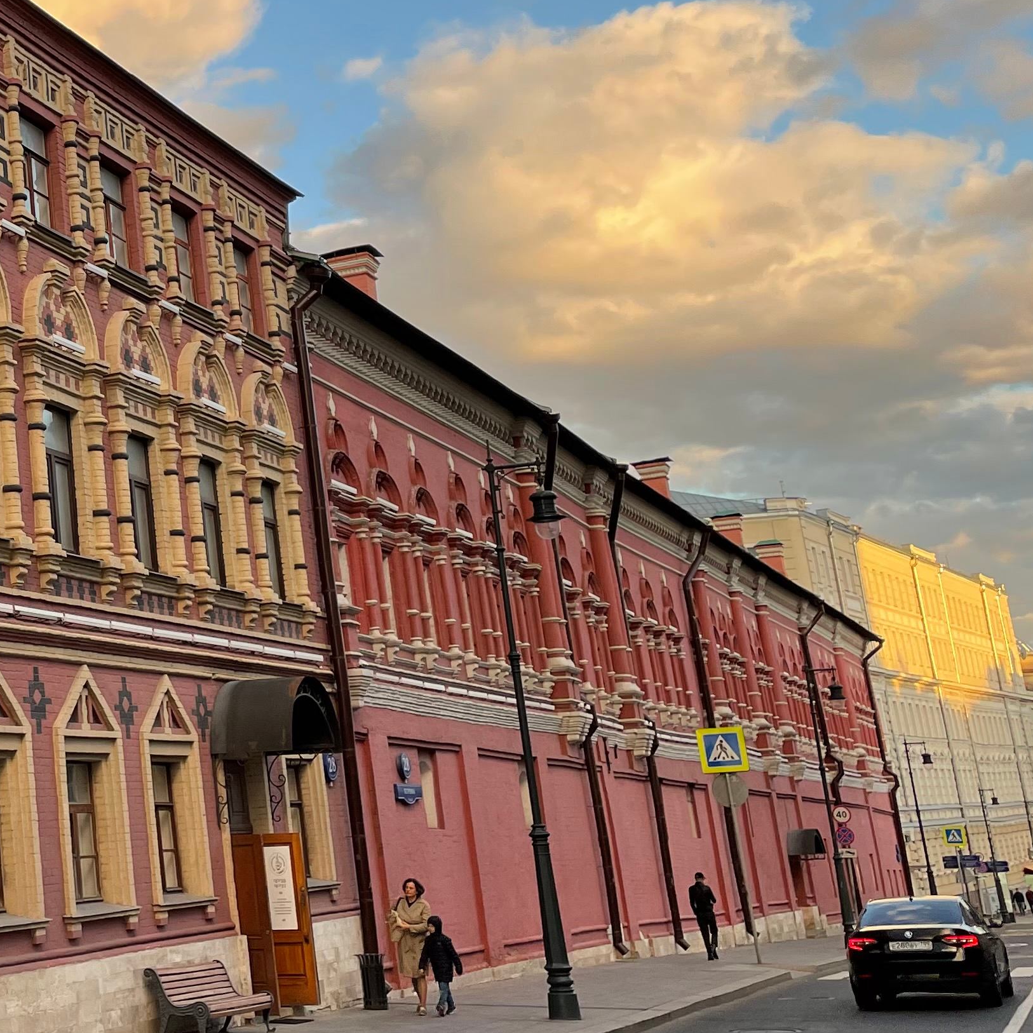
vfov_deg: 29.7
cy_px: 294
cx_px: -97
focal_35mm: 57
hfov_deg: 27.5
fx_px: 1924
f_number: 1.6
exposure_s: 1/353
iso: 32
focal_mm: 4.2
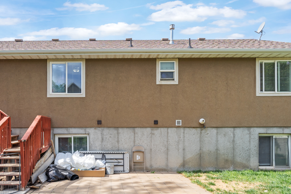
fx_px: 216
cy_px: 132
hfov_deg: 66.8
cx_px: 106
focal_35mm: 27
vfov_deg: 47.5
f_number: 9
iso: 250
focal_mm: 19.5
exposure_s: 1/250
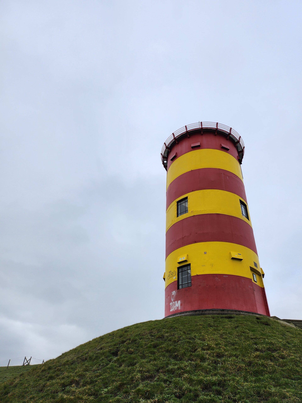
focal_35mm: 24
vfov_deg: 71.6
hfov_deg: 56.8
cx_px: 151
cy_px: 202
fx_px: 279
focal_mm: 5
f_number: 1.8
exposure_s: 1/2565
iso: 50
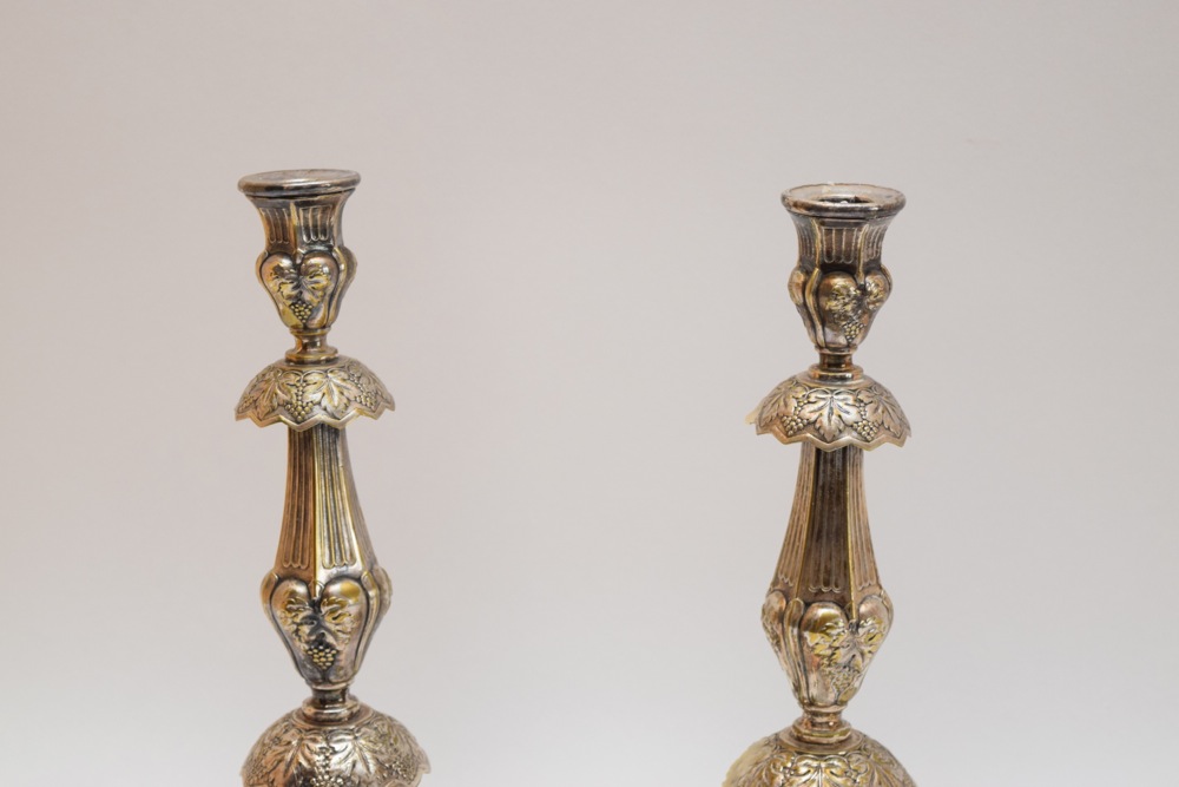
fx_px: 2702
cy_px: 394
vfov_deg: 16.6
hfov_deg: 24.6
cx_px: 590
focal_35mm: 82
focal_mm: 55
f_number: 5.6
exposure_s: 1/60
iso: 800
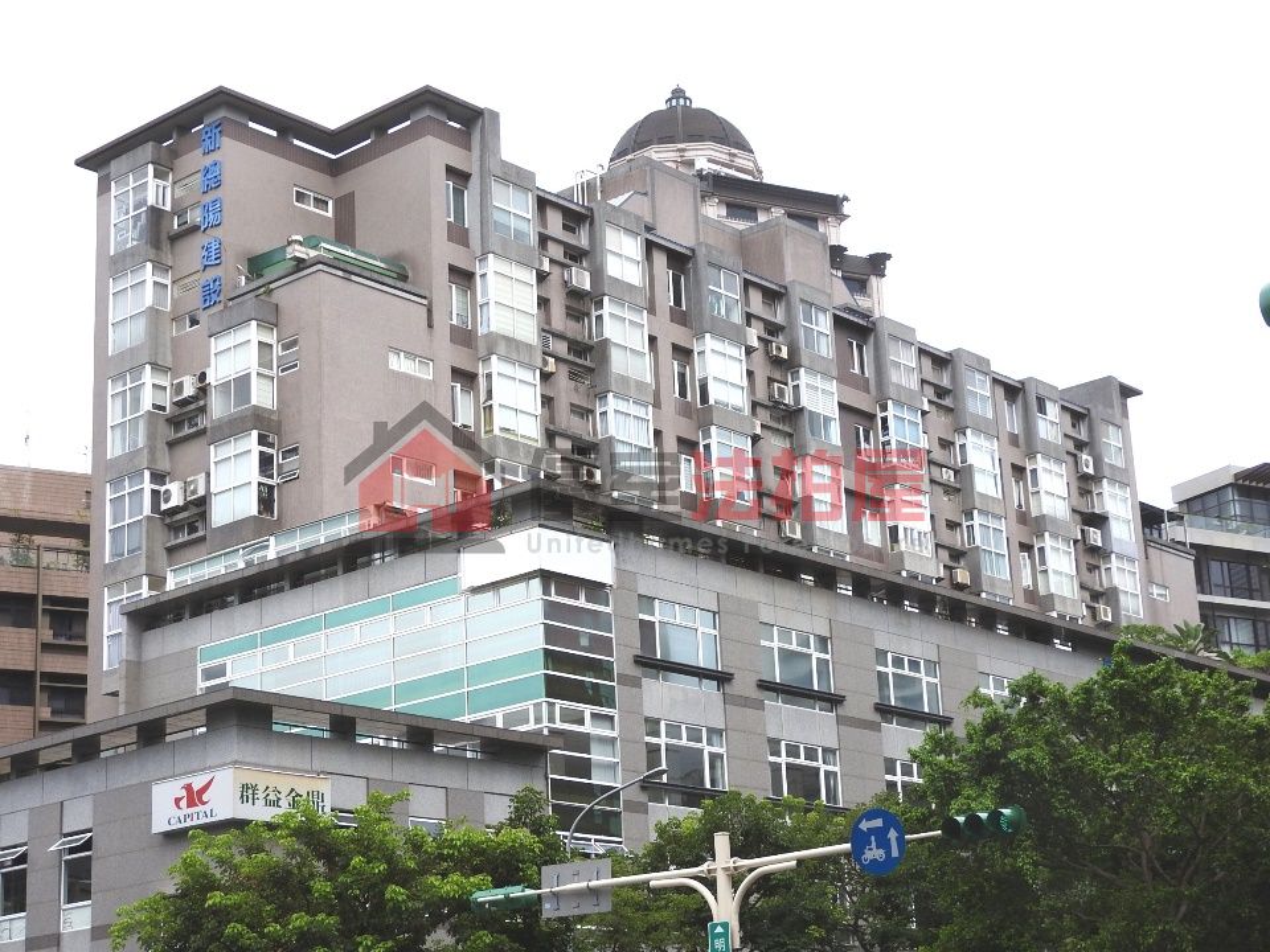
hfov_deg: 29.8
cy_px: 476
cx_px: 635
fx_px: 2385
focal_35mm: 65
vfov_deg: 22.6
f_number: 4.2
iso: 100
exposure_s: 1/500
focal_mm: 11.6
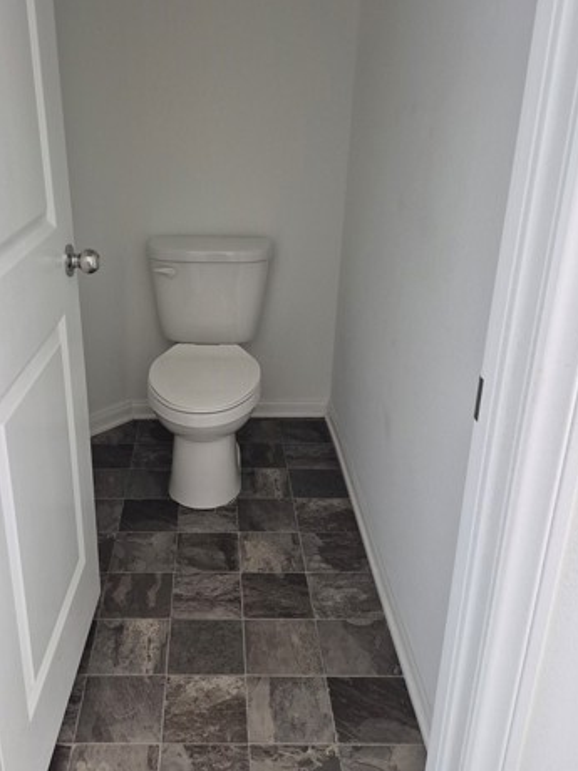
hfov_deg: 43.8
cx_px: 213
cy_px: 369
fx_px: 712
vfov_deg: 56.8
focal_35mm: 32
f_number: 1.8
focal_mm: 5.4
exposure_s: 1/120
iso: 500
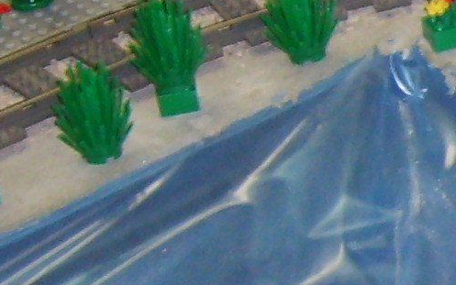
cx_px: 1033
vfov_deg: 6.9
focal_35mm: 191
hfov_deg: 9.9
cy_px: 125
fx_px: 2374
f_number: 2.8
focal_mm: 5.8
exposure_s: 1/45
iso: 100
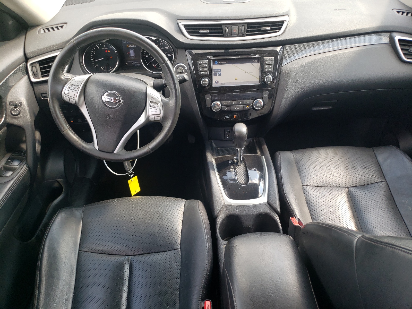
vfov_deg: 53.1
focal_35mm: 26
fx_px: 309
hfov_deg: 67.3
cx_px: 206
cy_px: 154
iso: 50
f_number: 1.5
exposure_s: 1/143
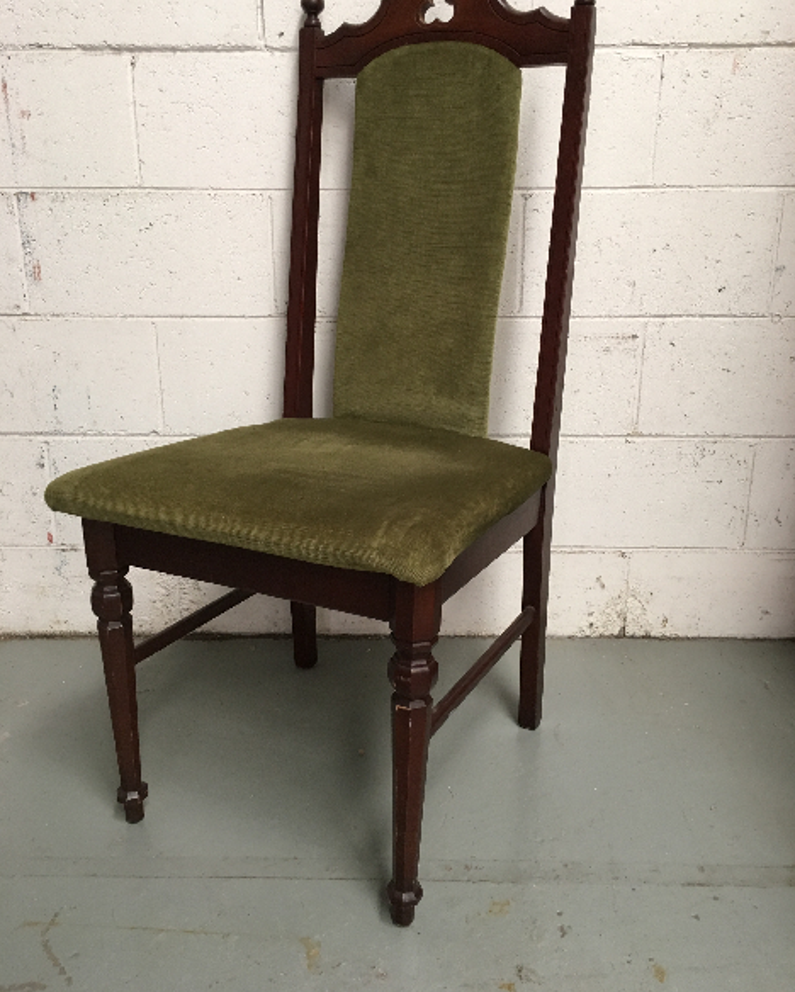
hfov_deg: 47.2
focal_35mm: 31
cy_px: 457
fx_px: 911
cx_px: 398
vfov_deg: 57.1
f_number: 2.2
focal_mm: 4.15
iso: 125
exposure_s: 1/33
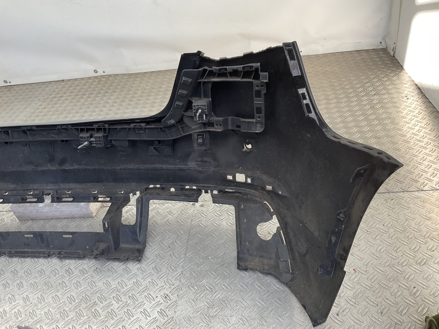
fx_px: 368
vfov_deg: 48.2
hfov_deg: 61.7
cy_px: 164
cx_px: 220
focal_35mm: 29
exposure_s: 1/120
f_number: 1.8
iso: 25
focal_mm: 3
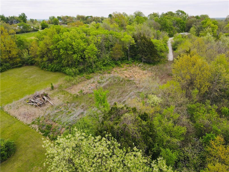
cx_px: 114
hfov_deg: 71.6
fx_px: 159
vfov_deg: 56.8
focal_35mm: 24
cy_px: 86
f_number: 2.8
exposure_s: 1/40
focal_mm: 4.5
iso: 100
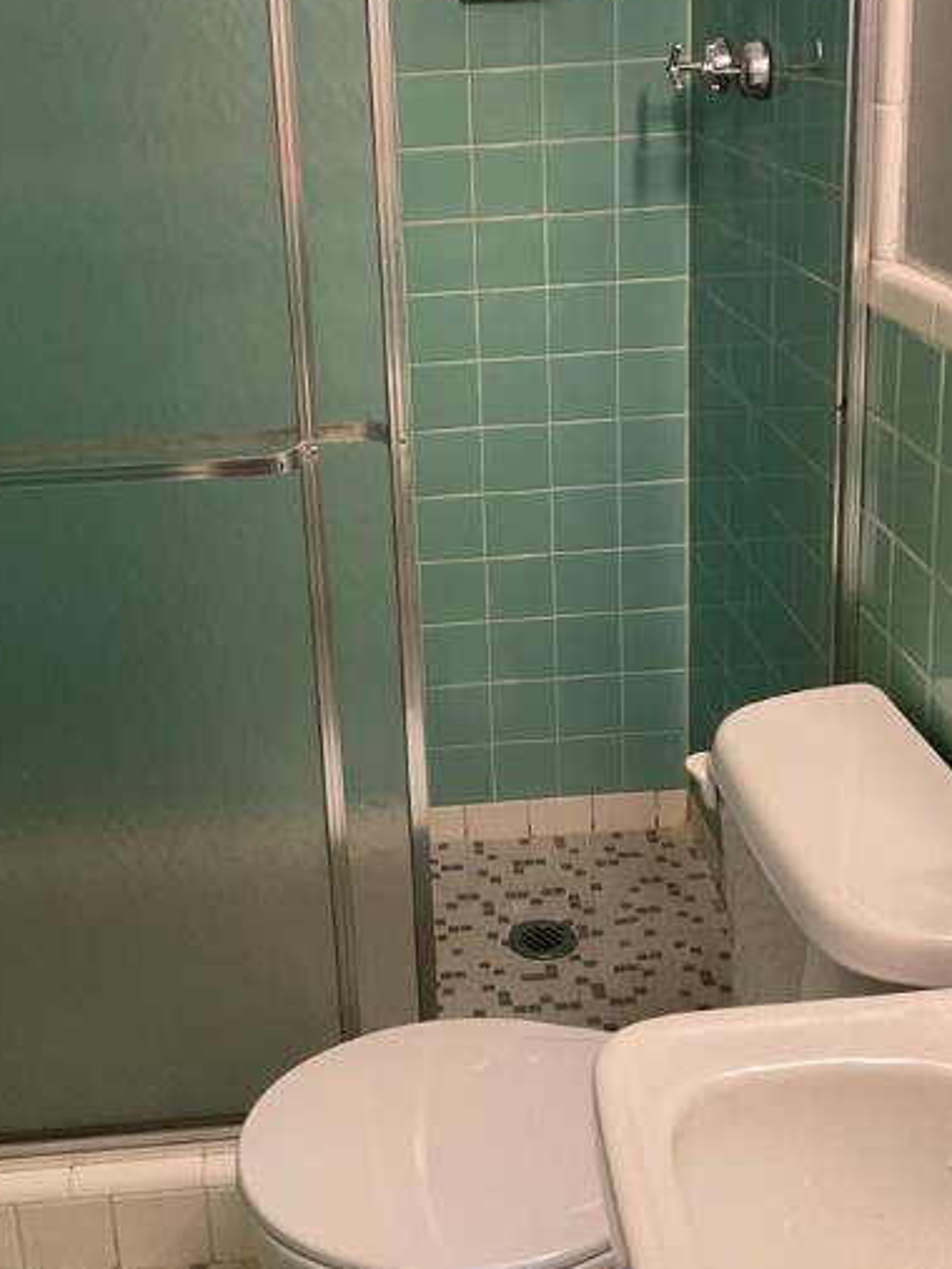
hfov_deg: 32.8
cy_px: 444
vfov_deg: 42.5
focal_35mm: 44
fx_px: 1612
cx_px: 403
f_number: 1.8
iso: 160
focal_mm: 3
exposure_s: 1/60
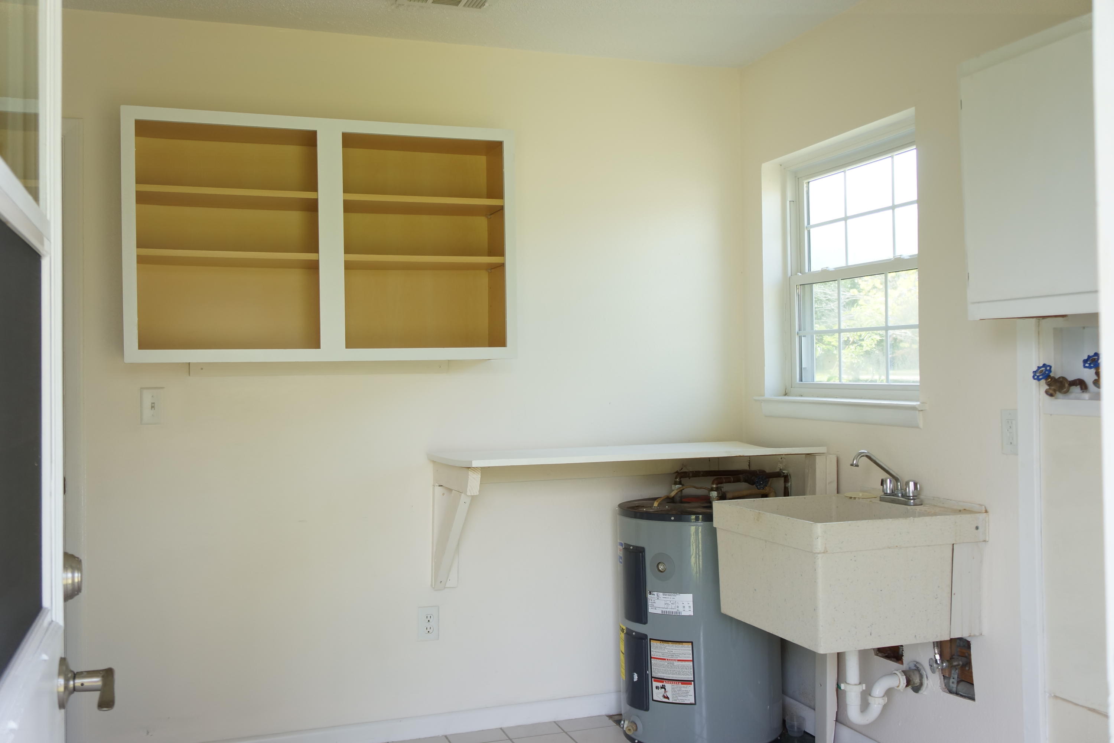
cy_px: 372
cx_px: 557
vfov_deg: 40.0
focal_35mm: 33
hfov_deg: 57.2
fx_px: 1021
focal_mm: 22
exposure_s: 1/250
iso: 500
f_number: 4
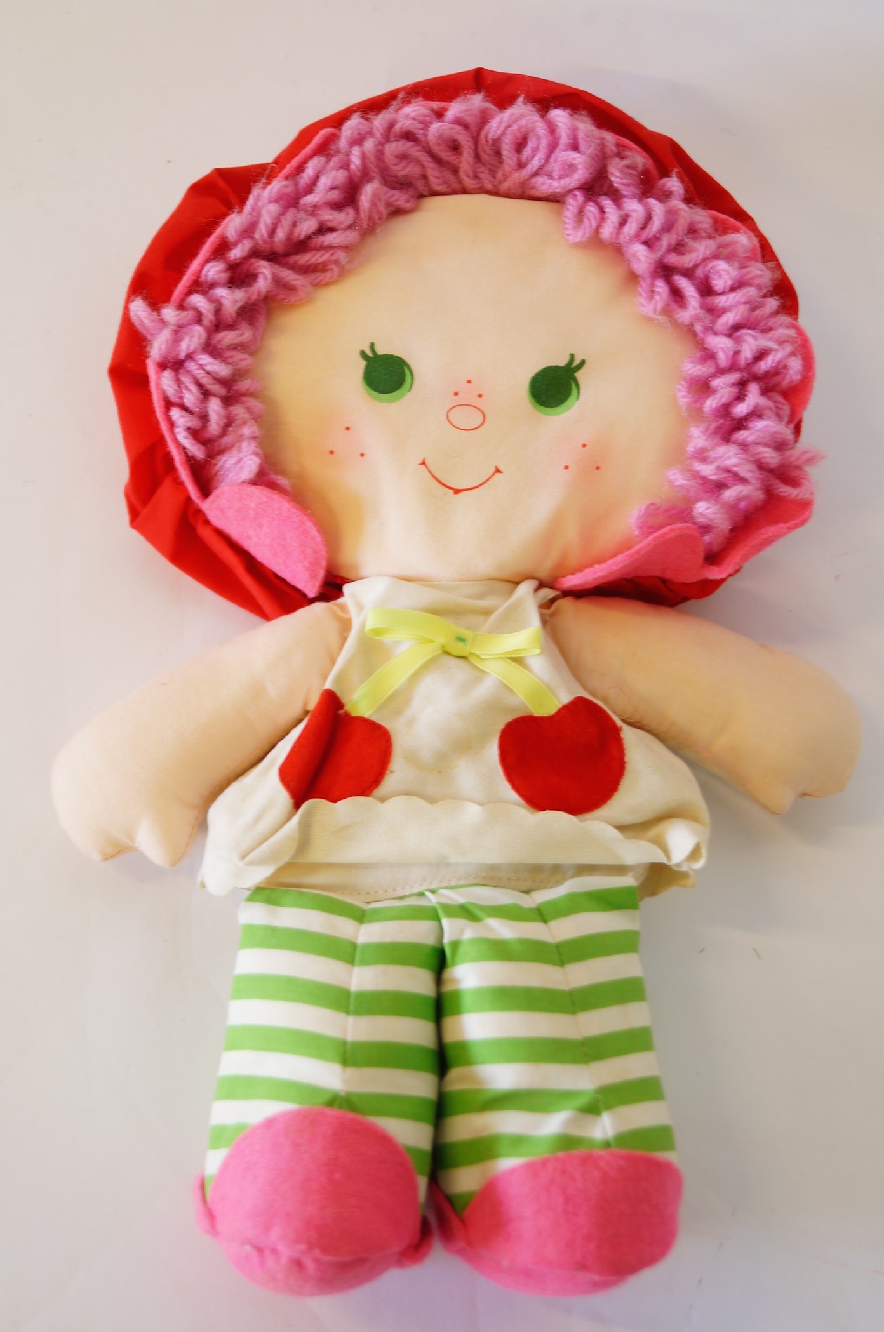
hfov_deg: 25.7
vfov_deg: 37.9
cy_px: 666
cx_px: 442
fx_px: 1940
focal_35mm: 52
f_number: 5
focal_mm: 35
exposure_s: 1/8
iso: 100
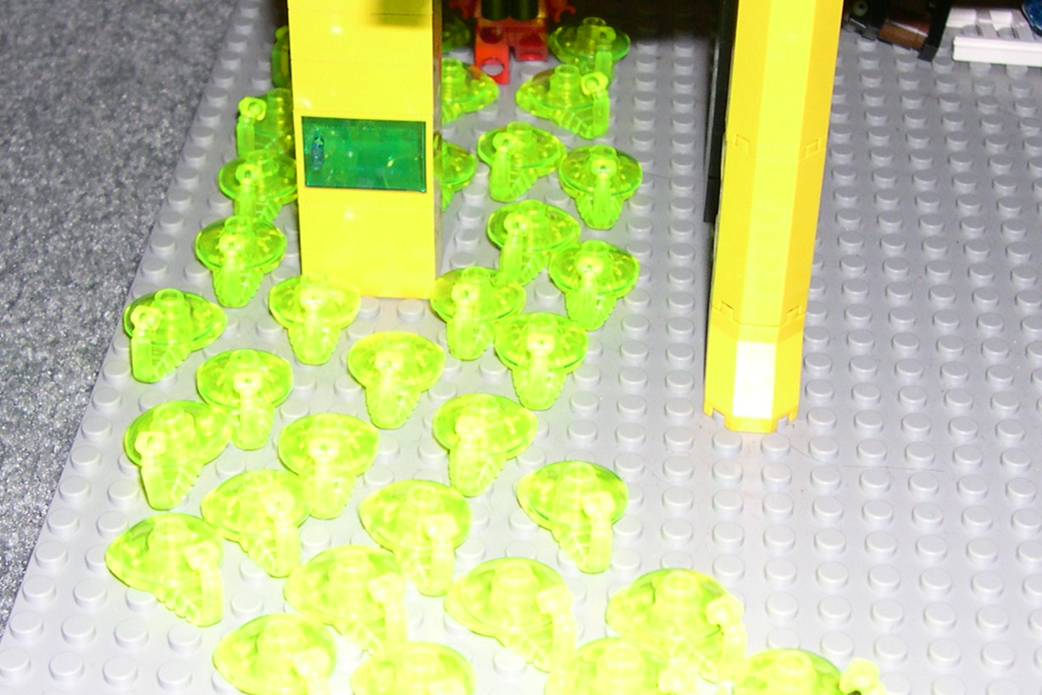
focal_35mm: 73
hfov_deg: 27.7
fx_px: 2113
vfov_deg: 18.7
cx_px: 461
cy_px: 409
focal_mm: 8
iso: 100
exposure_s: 1/60
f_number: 2.8
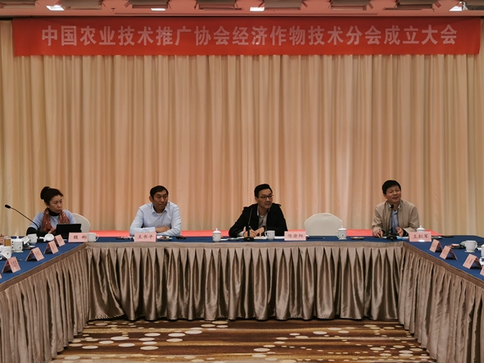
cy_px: 181
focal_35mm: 67
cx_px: 240
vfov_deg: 21.9
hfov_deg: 29.0
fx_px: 937
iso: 50
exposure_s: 1/100
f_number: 1.8
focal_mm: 5.58
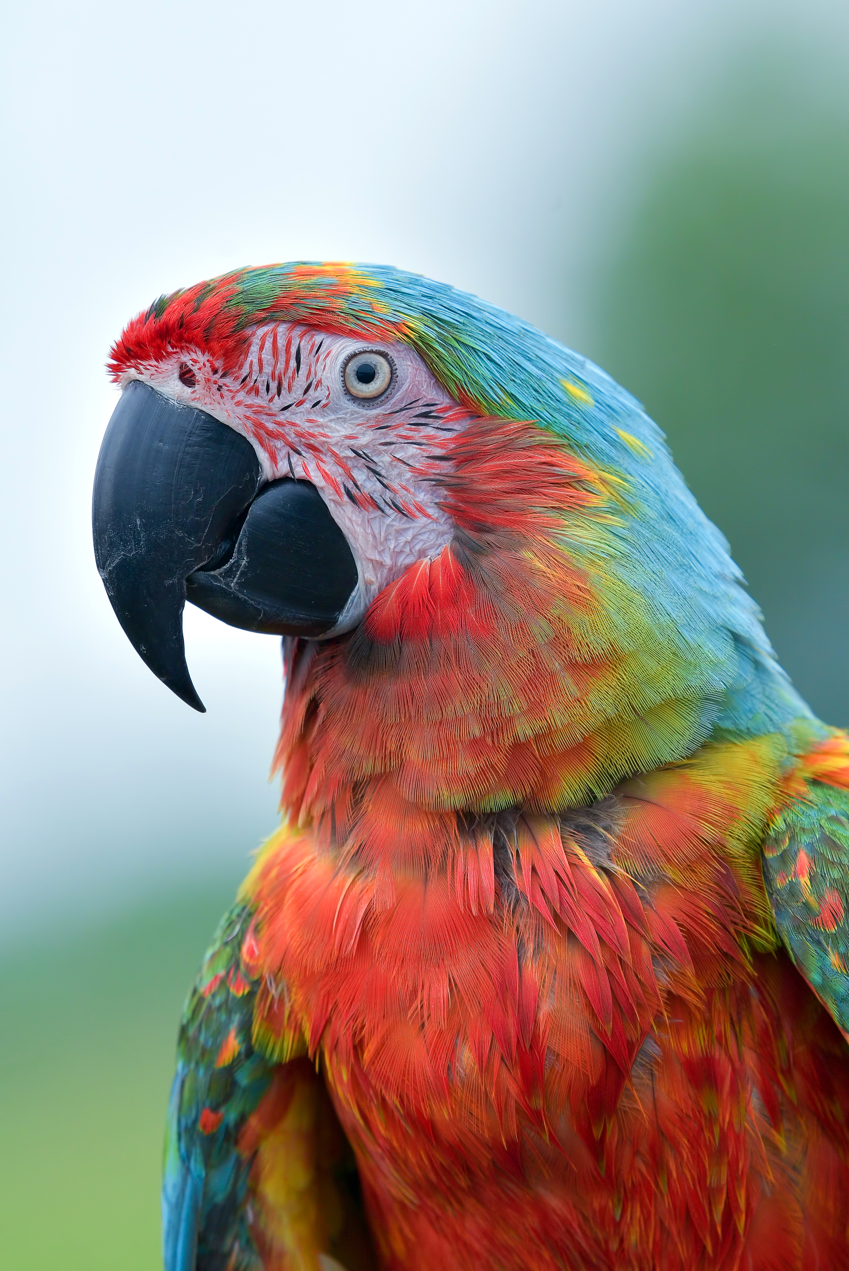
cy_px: 636
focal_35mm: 340
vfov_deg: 6.1
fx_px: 12016
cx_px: 424
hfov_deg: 4.0
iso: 800
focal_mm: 340
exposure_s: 1/1600
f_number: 5.6
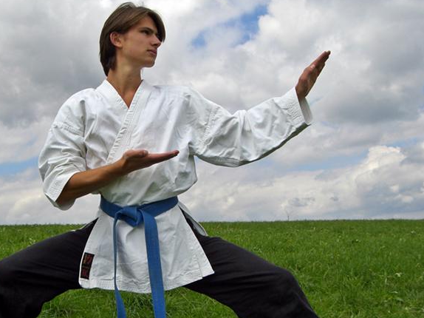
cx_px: 145
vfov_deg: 27.4
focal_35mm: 53
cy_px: 201
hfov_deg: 35.9
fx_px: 649
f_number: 4.3
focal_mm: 6.2
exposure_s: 1/800
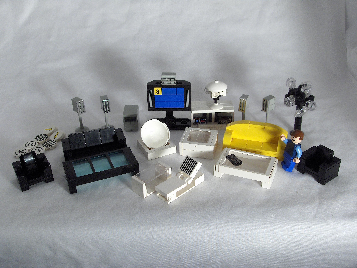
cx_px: 178
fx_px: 403
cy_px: 134
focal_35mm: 39
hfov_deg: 47.8
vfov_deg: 36.9
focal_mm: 8
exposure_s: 1/330
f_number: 4.8
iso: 100
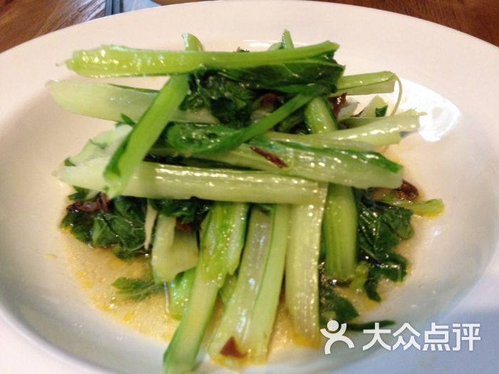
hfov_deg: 55.4
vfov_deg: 42.9
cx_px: 250
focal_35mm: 33
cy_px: 187
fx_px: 476
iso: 250
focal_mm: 4.12
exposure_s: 1/20
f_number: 2.4
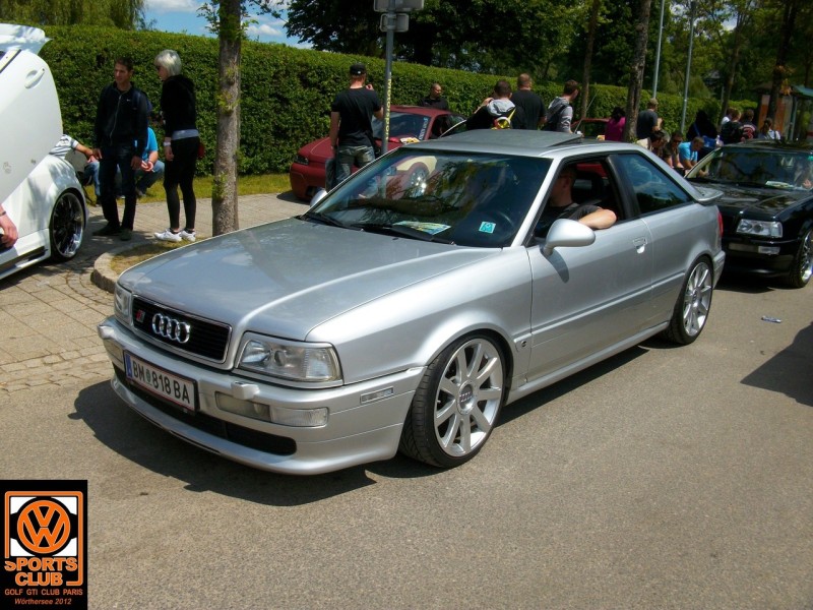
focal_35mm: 34
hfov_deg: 54.0
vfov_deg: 41.8
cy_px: 305
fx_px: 799
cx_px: 406
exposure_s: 1/572
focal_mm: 5.7
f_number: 5.5
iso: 80
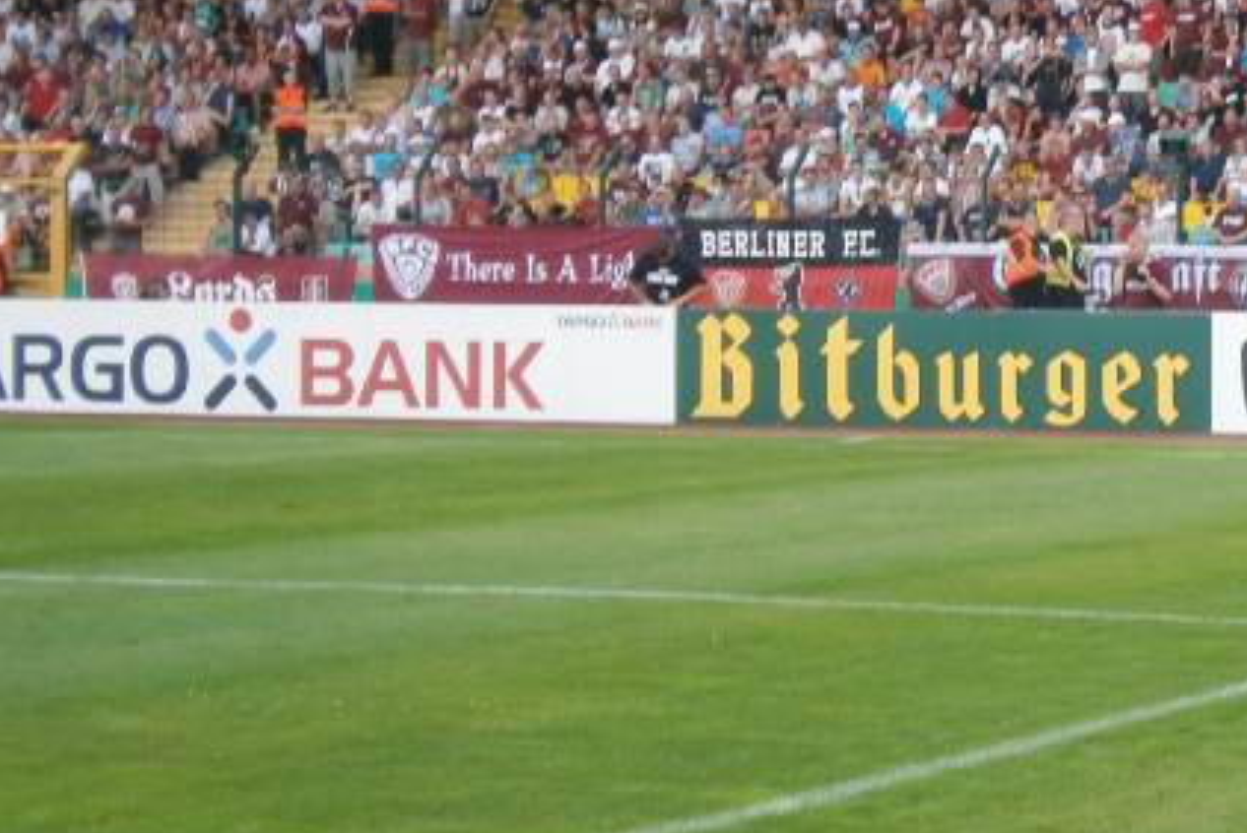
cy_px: 253
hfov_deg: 15.1
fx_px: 4610
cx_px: 1280
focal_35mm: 133
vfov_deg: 10.3
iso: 125
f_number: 3.9
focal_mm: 10.7
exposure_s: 1/50
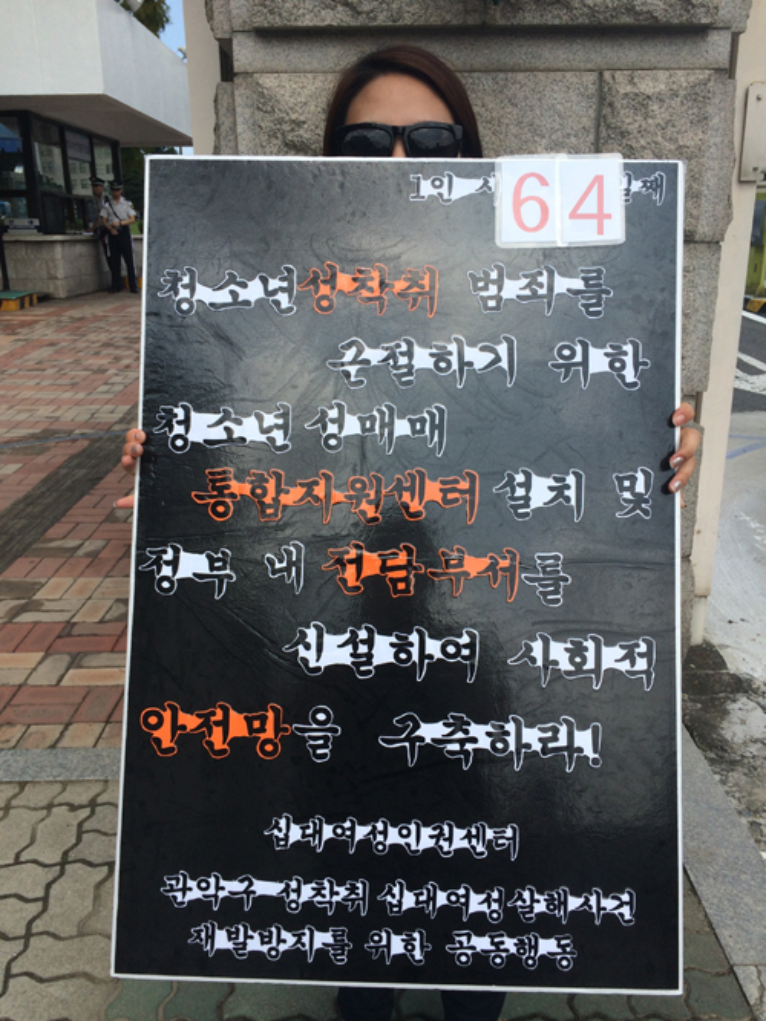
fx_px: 856
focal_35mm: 29
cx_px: 383
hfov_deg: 48.2
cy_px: 510
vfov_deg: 61.7
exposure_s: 1/1642
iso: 32
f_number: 2.2
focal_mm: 4.15
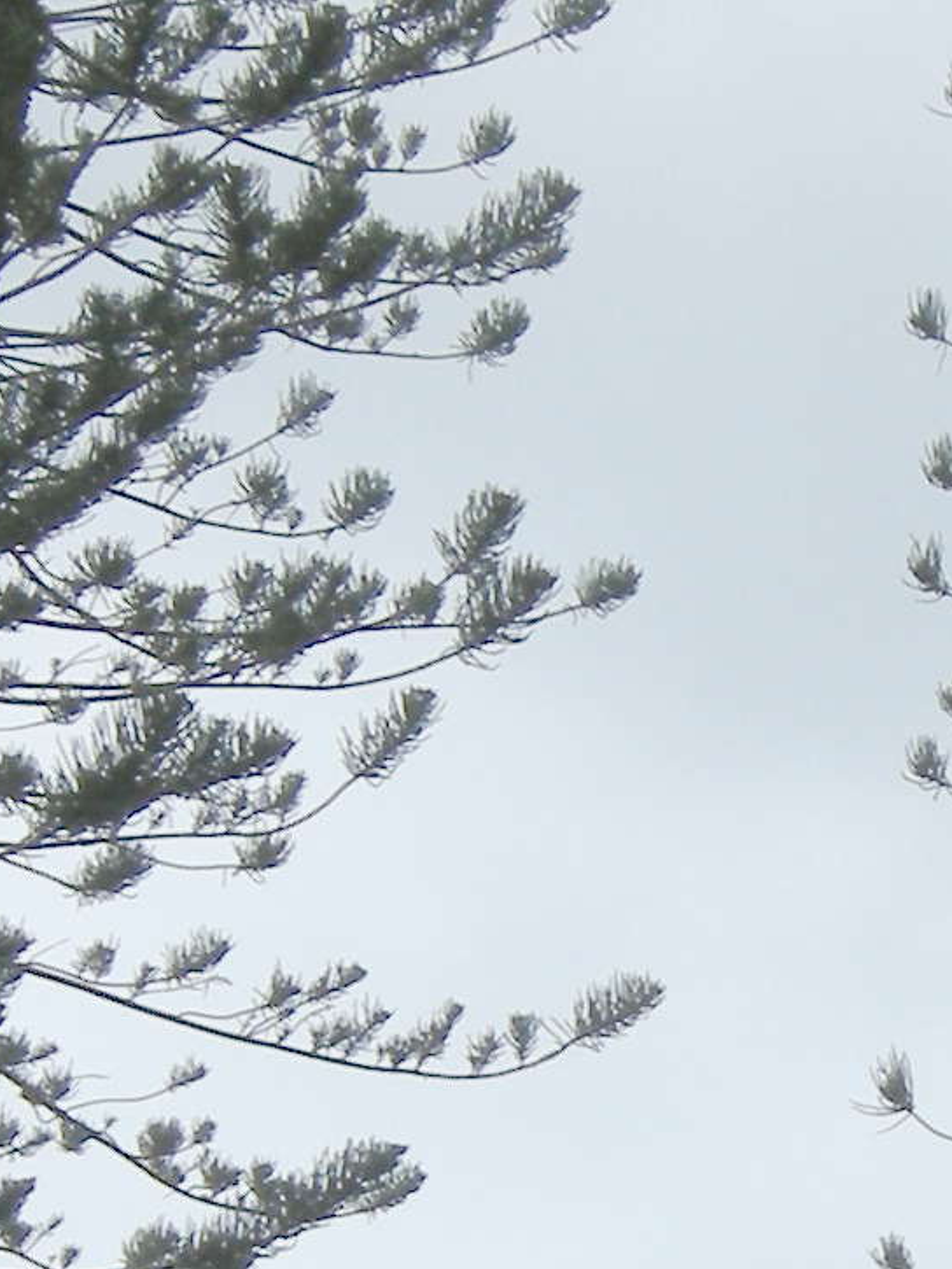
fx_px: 7075
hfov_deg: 7.6
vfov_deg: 10.2
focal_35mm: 193
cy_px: 1273
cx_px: 1122
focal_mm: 7.5
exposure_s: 1/245
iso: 64
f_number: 6.1
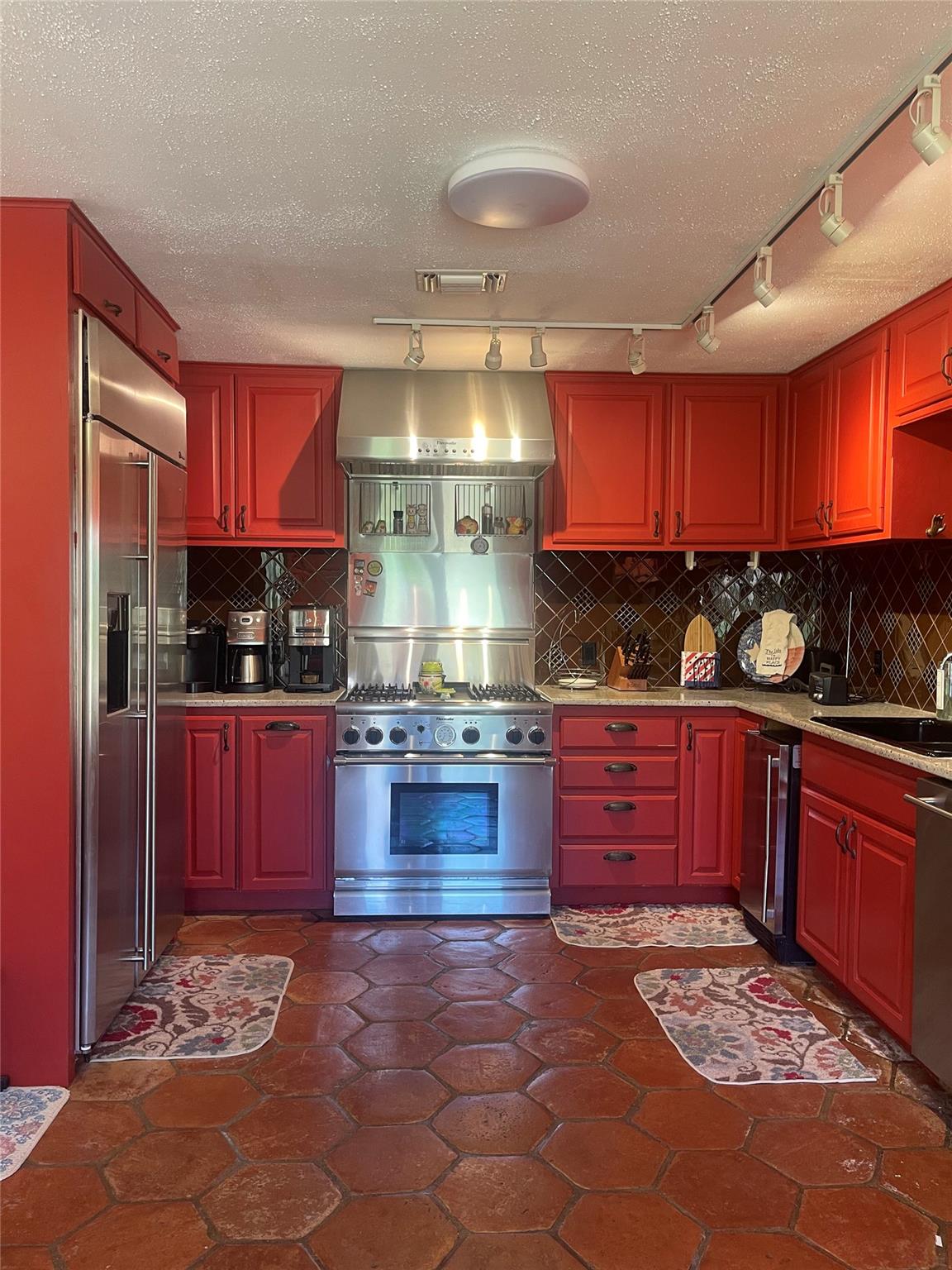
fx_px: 917
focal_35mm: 25
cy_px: 635
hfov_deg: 54.9
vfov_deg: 69.4
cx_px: 476
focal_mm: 5.1
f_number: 1.6
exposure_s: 1/60
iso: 200
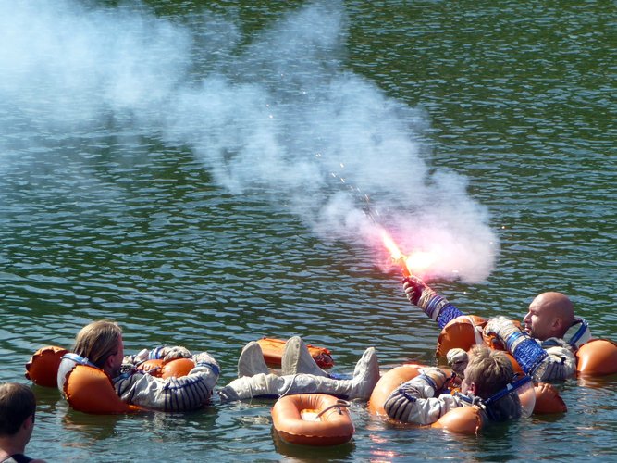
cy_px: 232
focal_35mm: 270
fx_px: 4812
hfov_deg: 7.3
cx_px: 308
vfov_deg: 5.5
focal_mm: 34.2
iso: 100
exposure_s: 1/400
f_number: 4.8
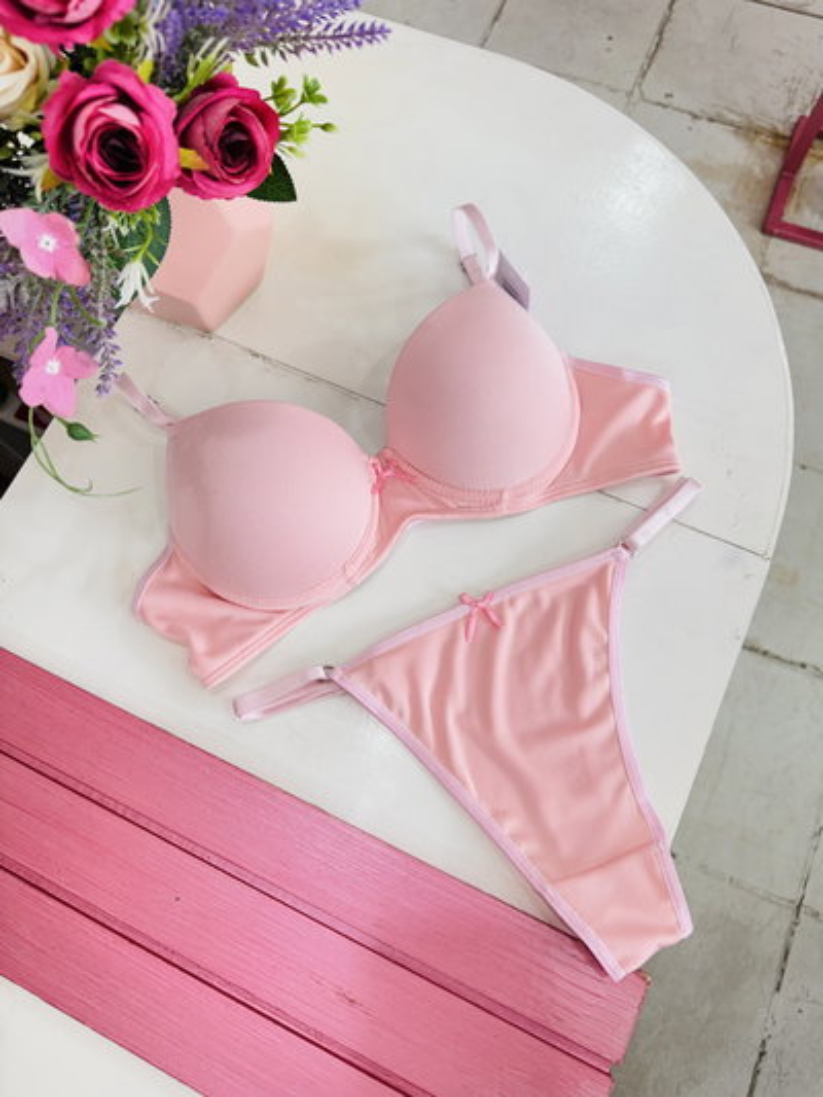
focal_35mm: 24
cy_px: 548
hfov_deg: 56.8
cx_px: 412
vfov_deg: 71.6
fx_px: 760
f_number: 1.78
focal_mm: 6.76
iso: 64
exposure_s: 1/100
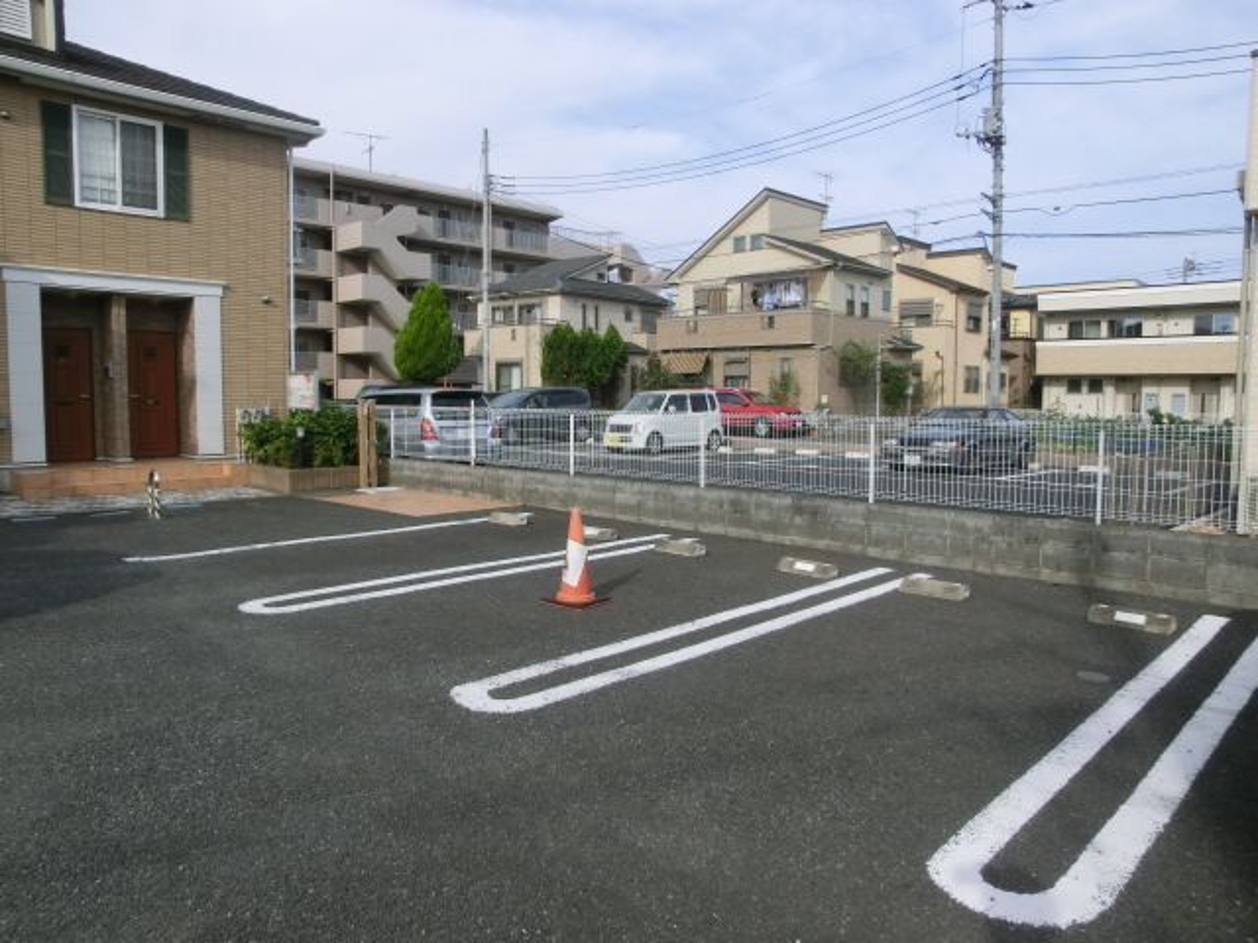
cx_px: 629
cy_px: 472
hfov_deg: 71.6
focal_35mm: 24
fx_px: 872
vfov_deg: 56.8
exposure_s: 1/1000
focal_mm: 4.24
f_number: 3
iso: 80
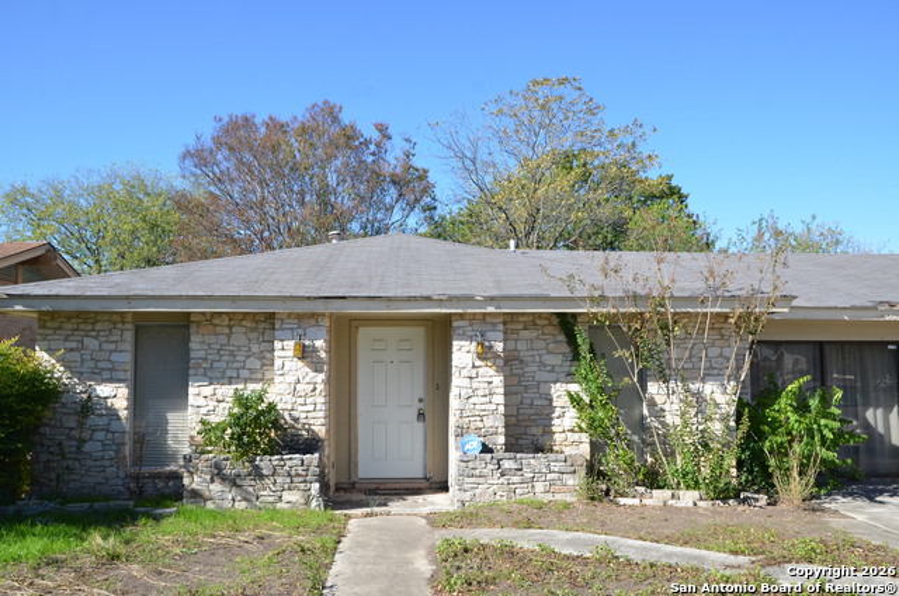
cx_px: 450
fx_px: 710
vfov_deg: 45.5
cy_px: 298
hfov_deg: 64.7
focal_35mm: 28
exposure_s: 1/250
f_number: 8
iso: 200
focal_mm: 19
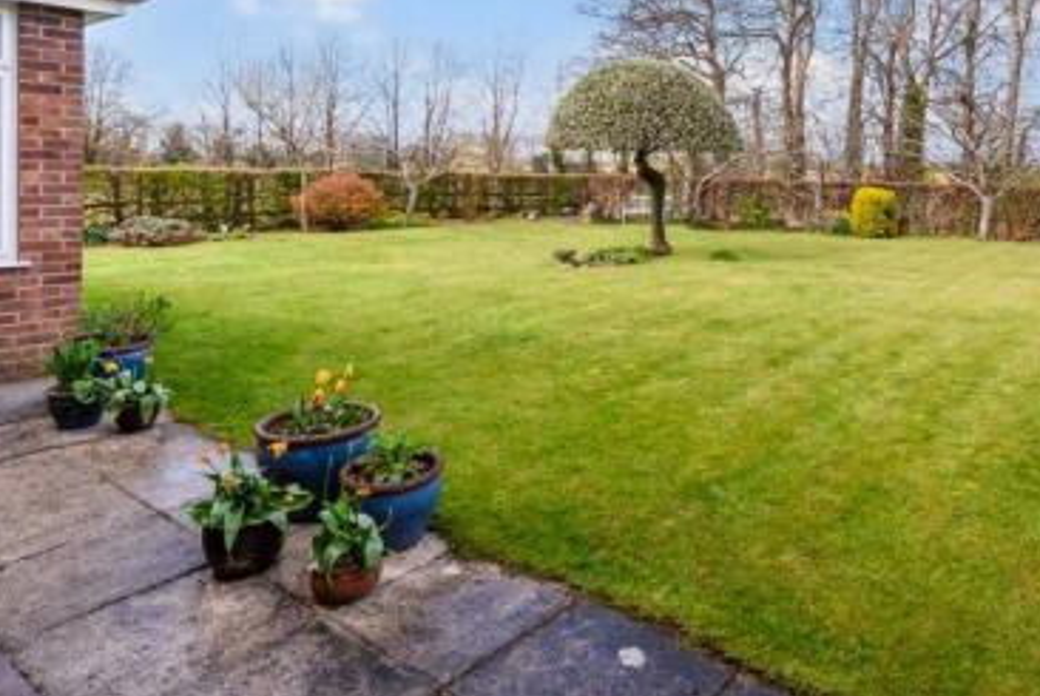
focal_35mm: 25
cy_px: 135
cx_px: 699
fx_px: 723
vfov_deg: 48.4
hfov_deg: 69.3
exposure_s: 1/400
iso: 400
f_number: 7.1
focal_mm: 14
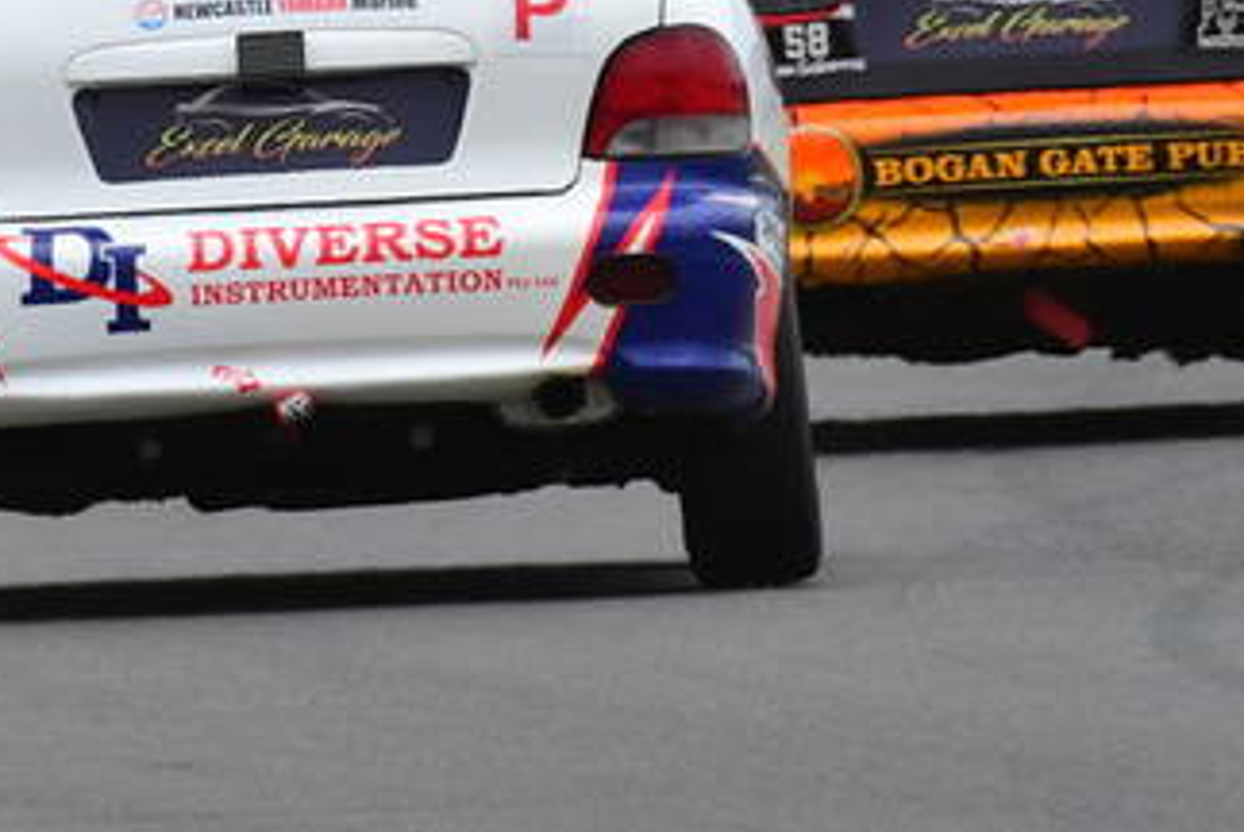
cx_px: 285
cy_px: -146
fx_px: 64260
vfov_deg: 0.7
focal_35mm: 1858
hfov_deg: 1.1
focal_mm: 500
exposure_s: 1/640
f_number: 10
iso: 640
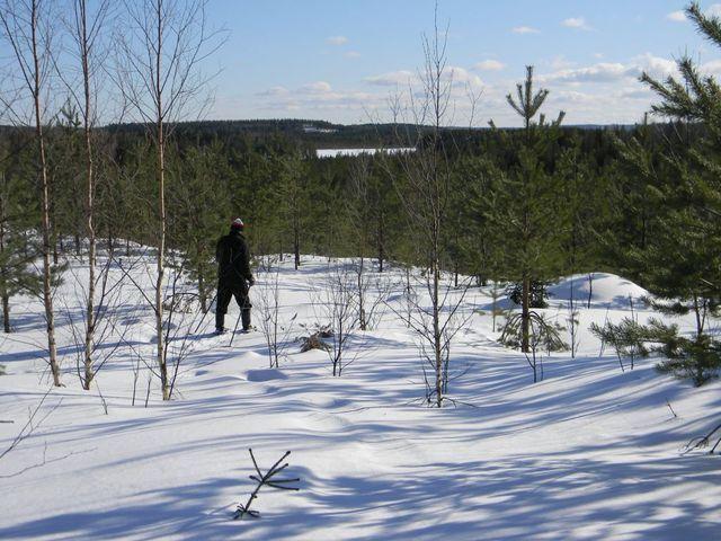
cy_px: 270
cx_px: 360
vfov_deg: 30.9
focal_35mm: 47
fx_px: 979
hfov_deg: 40.4
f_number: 7.8
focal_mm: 8.6
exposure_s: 1/297
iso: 80
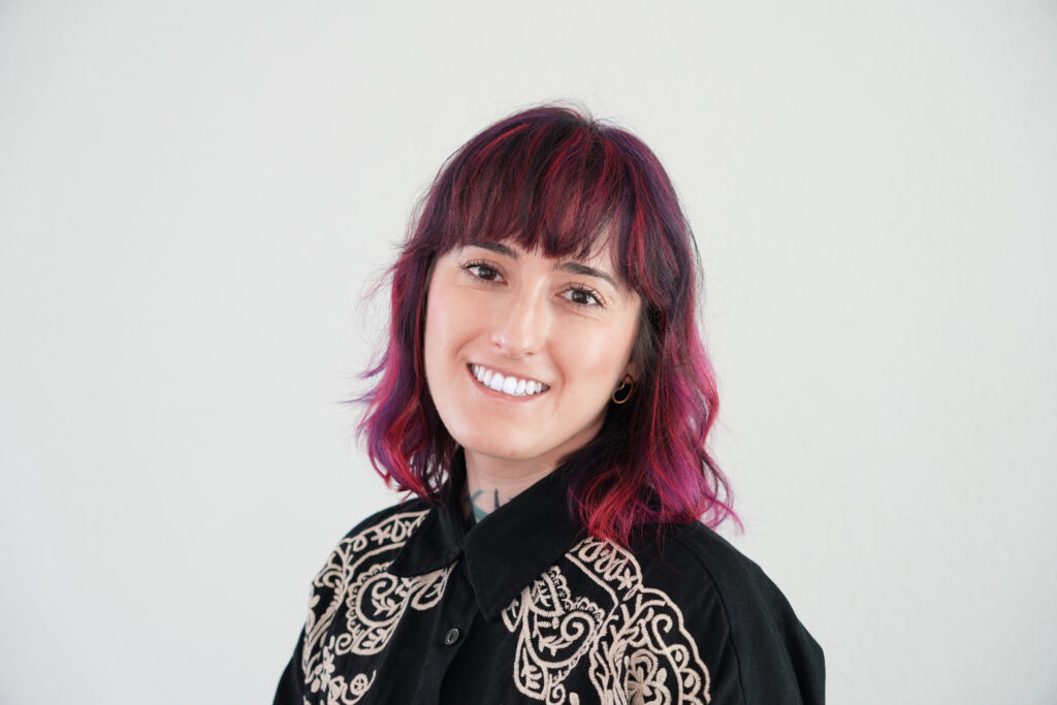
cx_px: 528
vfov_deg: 20.6
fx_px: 1938
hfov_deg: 30.5
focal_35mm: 66
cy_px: 352
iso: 800
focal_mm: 44
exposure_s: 1/80
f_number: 2.8
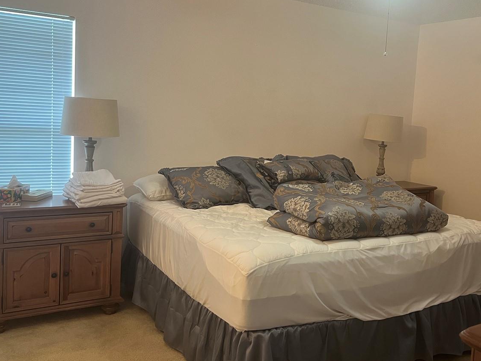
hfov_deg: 49.7
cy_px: 158
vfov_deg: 38.6
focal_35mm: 37
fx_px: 514
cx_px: 297
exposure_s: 1/60
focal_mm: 5.7
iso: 160
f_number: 1.5
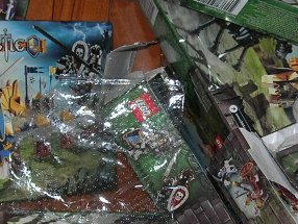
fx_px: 1172
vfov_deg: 10.9
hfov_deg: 14.5
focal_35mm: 136
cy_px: 166
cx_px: 150
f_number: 2.8
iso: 64
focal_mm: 7.8
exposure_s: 1/60.1
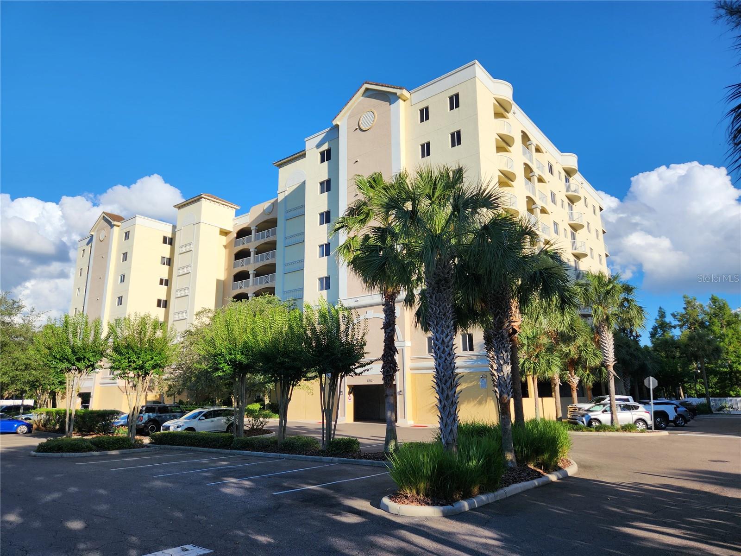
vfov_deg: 58.9
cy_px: 278
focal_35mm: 23
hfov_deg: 73.9
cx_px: 370
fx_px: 492
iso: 20
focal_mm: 5.4
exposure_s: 1/1751
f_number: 1.8
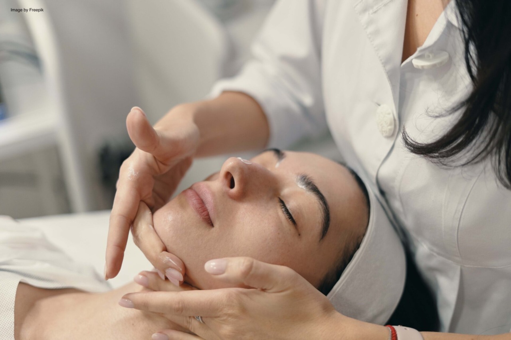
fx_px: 710
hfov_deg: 39.6
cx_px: 256
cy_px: 170
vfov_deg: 27.0
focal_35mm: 50
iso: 1000
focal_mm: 50
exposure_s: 1/400
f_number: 2
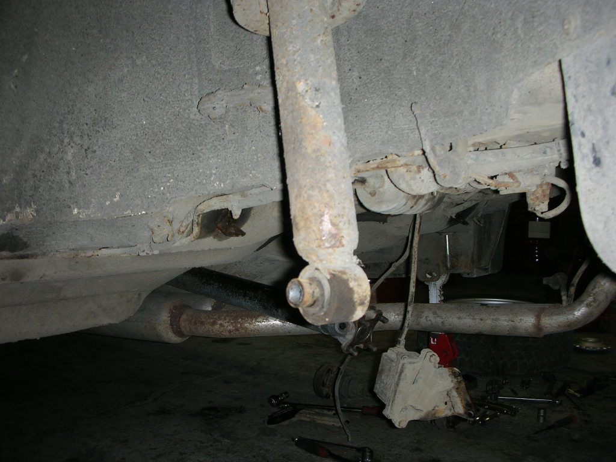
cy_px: 231
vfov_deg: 40.7
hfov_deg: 52.6
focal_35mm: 35
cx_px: 308
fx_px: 623
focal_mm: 5.8
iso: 50
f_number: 3
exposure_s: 1/60.1
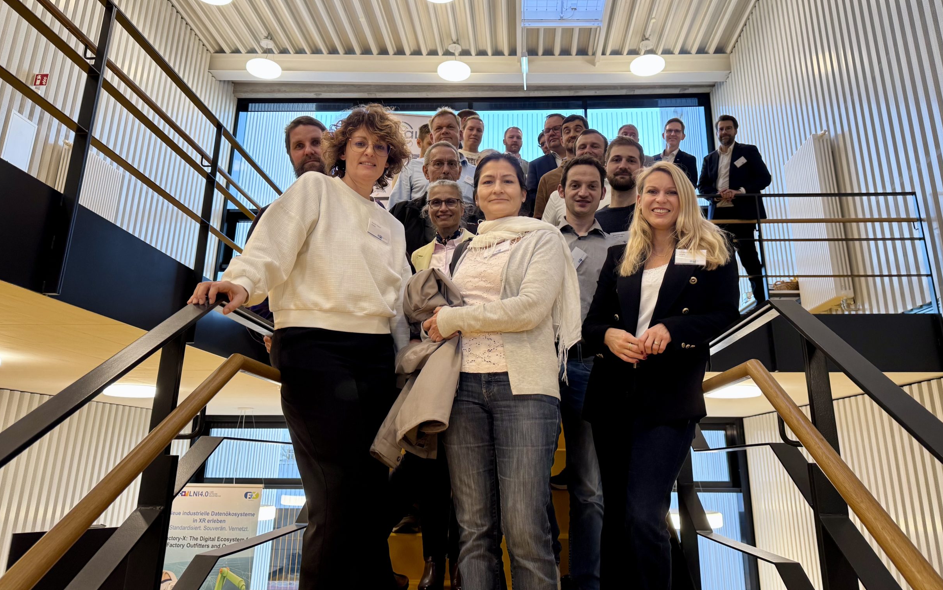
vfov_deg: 45.7
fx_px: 694
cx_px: 500
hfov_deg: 68.3
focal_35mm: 27
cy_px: 225
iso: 160
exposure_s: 1/50
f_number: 1.78
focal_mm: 6.76
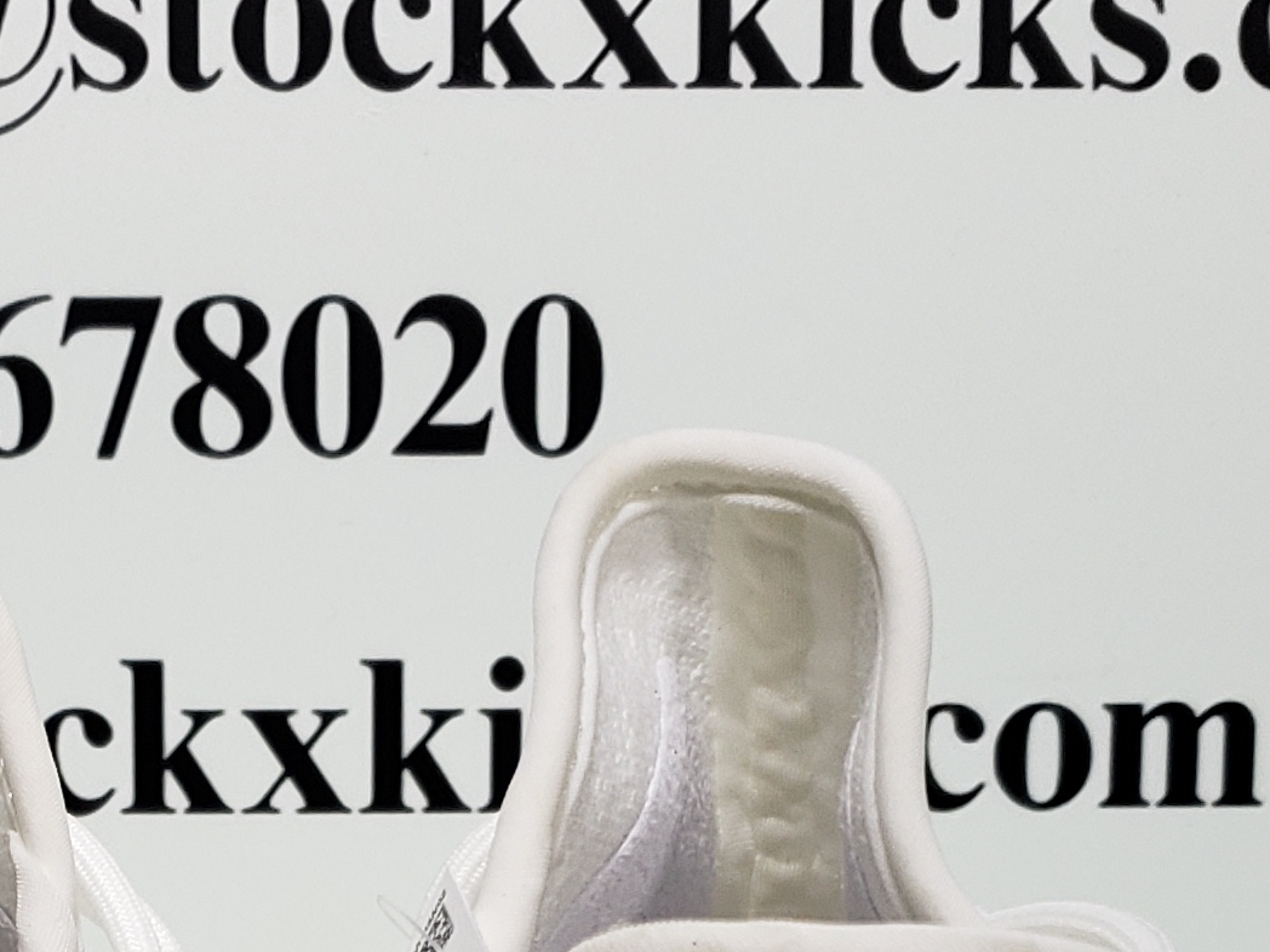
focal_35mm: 100
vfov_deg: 13.9
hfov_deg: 19.4
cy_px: 1390
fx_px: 3669
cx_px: 182
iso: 50
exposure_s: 1/649
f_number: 1.5
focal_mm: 4.3
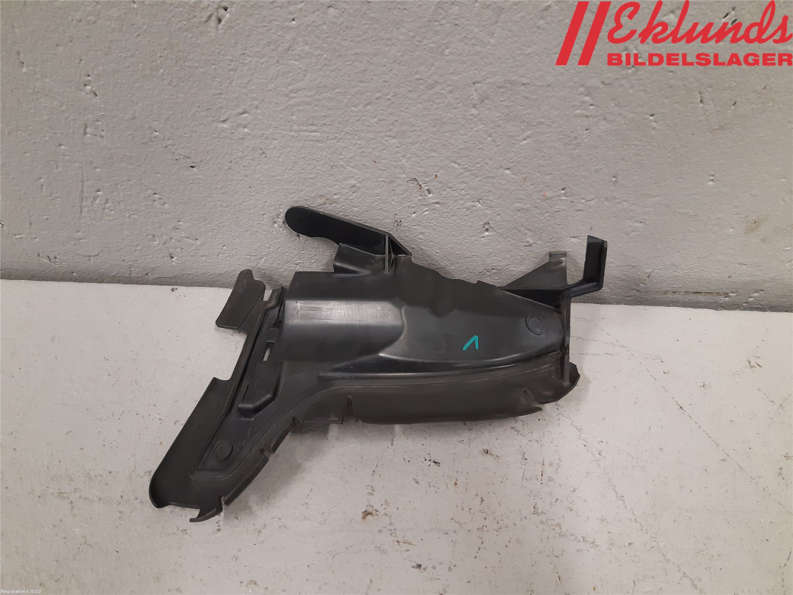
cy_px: 298
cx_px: 396
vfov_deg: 53.1
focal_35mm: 26
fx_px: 596
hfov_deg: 67.3
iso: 200
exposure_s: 1/50
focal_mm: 3.93
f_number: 1.7
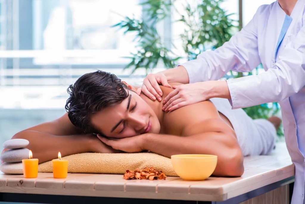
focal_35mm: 105
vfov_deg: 13.1
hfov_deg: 19.4
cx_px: 152
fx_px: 890
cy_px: 102
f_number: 5
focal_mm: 105
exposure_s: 1/60
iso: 100
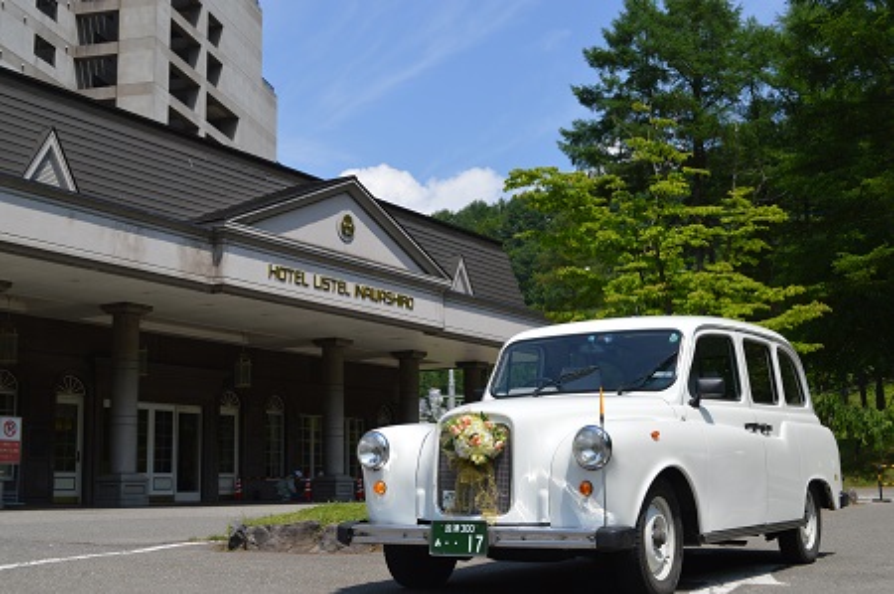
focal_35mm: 45
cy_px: 297
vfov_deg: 29.8
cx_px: 447
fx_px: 1116
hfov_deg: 43.6
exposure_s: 1/250
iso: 100
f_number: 8
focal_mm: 30
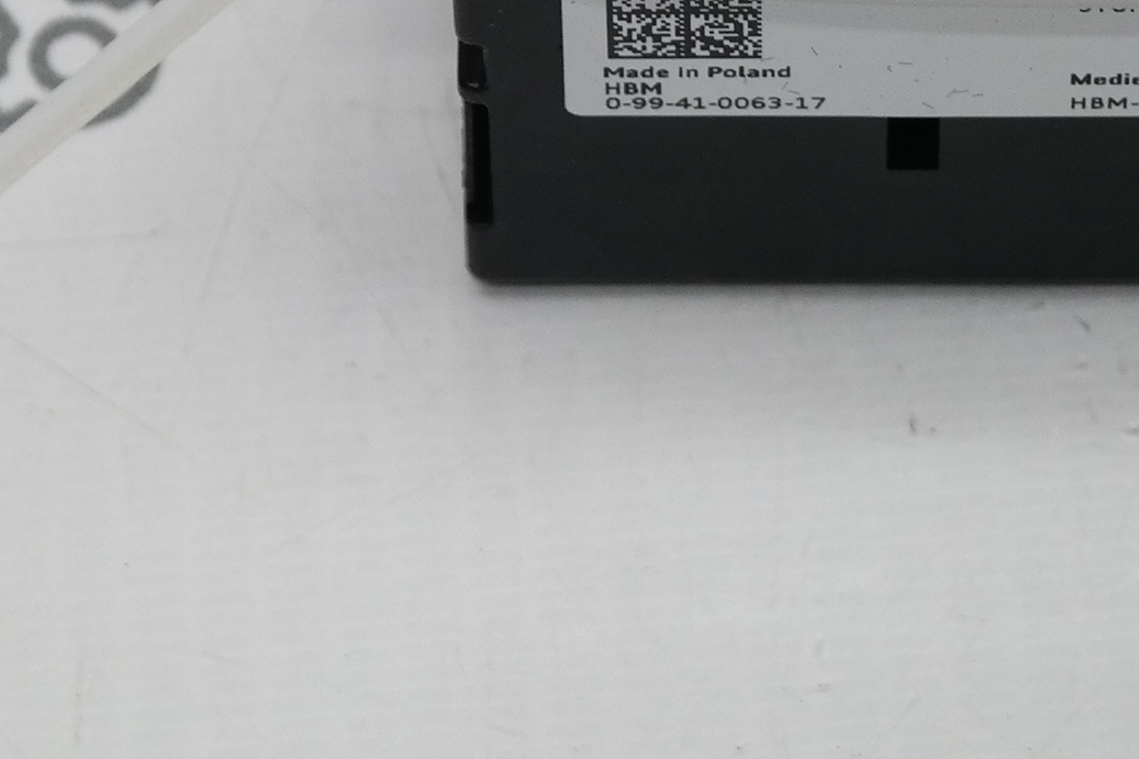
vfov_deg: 4.3
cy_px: -496
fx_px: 9964
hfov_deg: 6.5
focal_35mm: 315
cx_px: 972
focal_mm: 55
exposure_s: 1/80
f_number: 5.6
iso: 400
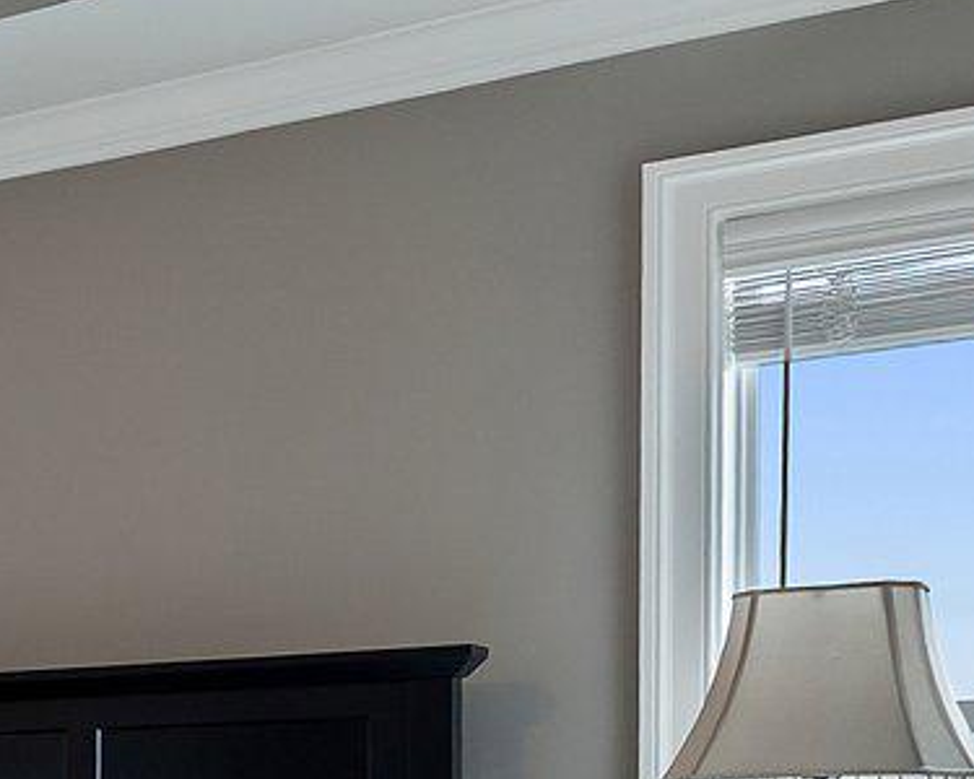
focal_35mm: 82
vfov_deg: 17.6
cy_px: 1000
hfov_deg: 16.5
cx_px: -1065
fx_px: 2364
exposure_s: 1/4
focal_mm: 16
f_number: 8
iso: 500
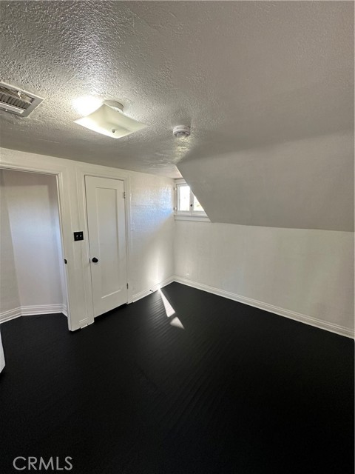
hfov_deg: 85.7
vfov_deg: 102.1
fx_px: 191
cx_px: 178
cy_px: 237
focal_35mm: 14
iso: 250
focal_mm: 2.22
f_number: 2.2
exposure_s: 1/120
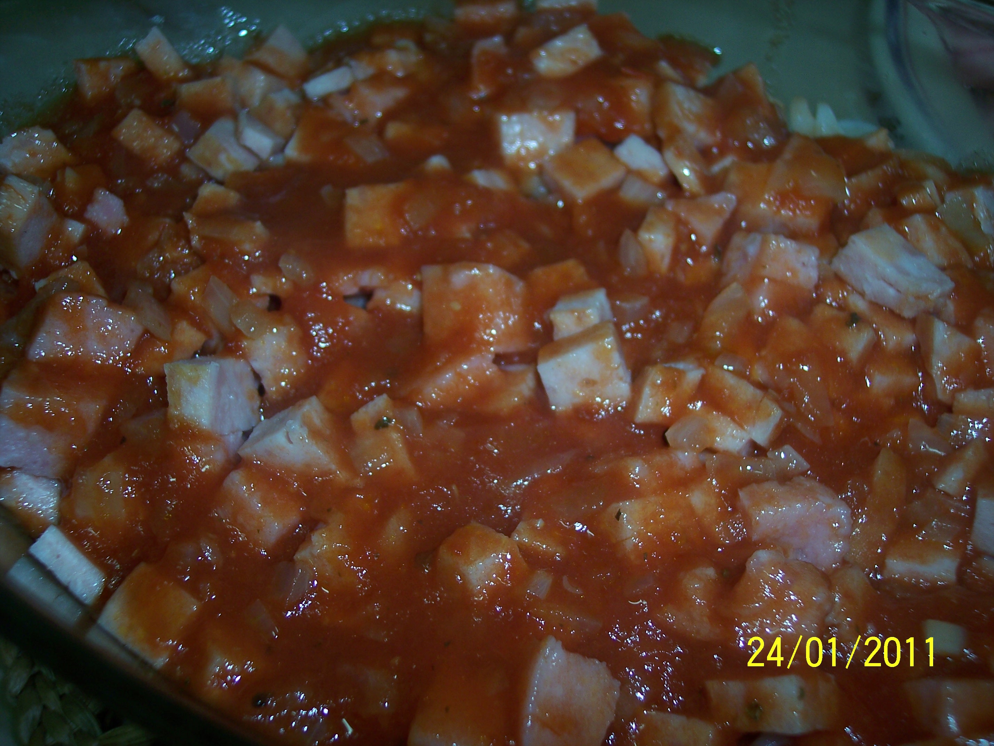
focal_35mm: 39
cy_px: 373
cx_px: 497
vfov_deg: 36.8
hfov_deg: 47.9
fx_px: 1120
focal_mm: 8
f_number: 2.8
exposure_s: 1/60
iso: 100
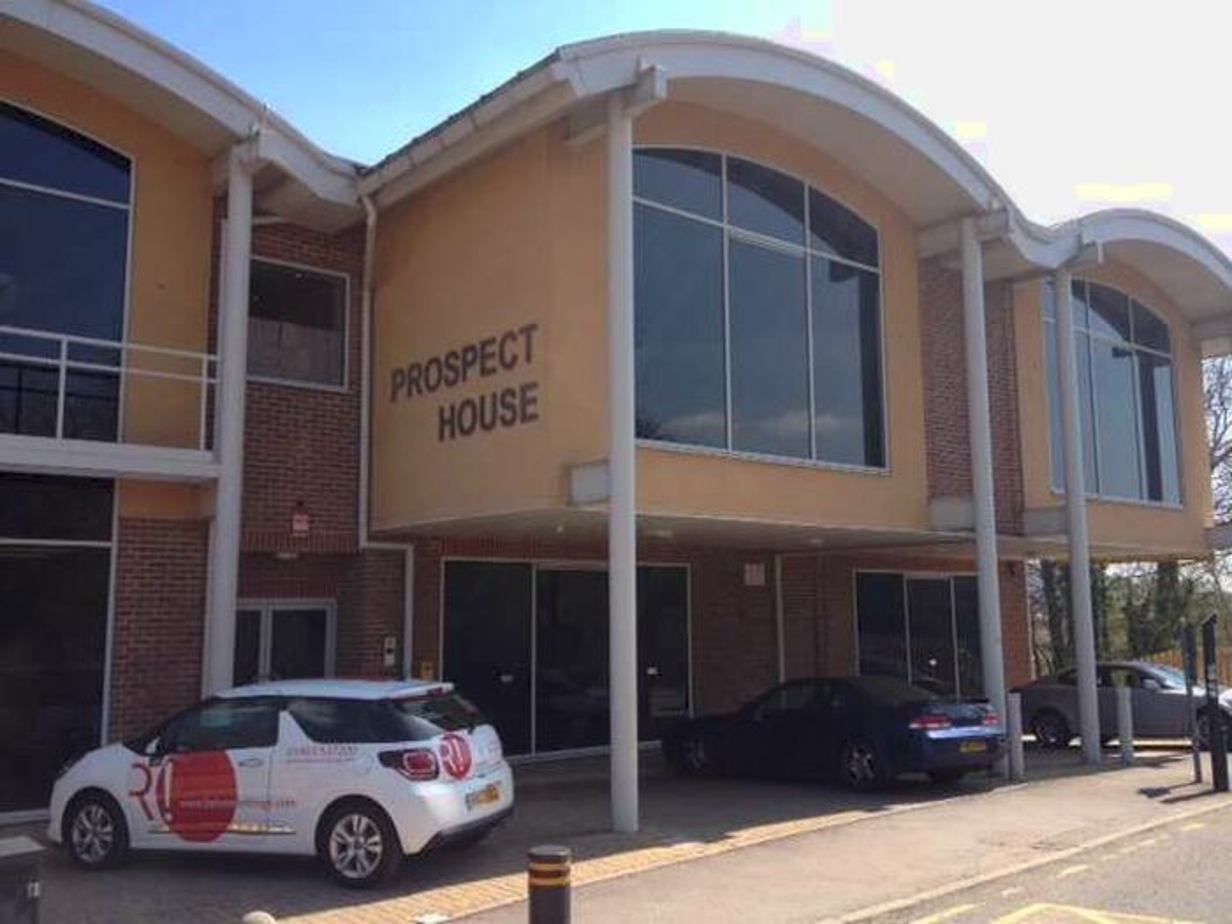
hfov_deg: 52.6
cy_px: 462
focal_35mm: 35
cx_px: 616
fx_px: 1246
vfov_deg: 40.7
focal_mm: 4.28
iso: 50
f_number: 2.4
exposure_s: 1/876
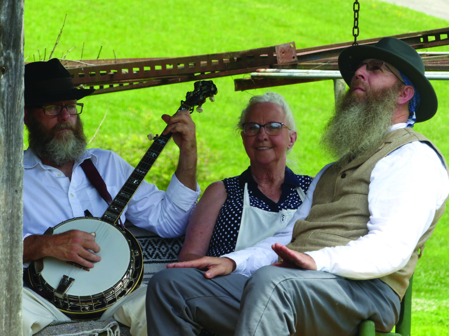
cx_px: 224
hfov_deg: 6.4
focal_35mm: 310
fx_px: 4021
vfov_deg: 4.8
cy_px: 168
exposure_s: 1/400
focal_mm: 55.7
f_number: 4
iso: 100
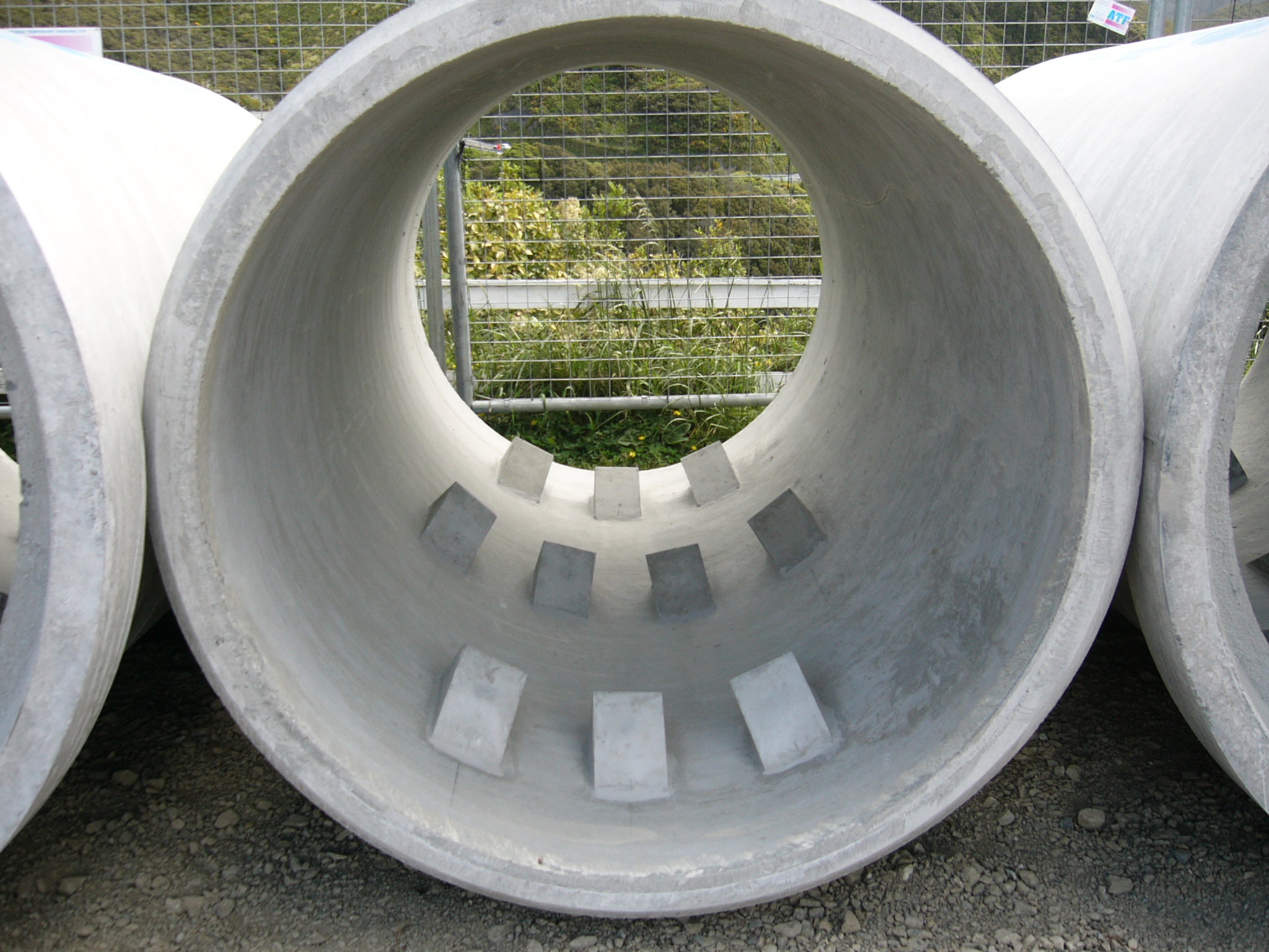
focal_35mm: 35
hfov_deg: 52.6
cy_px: 476
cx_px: 634
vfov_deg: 40.7
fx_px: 1283
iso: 50
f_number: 2.8
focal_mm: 5.8
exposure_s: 1/200
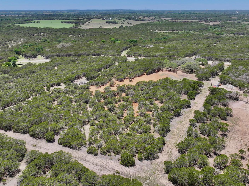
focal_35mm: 35
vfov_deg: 40.5
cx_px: 110
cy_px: 76
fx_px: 252
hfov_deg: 52.5
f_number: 2.8
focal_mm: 12.29
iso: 130
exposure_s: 1/160
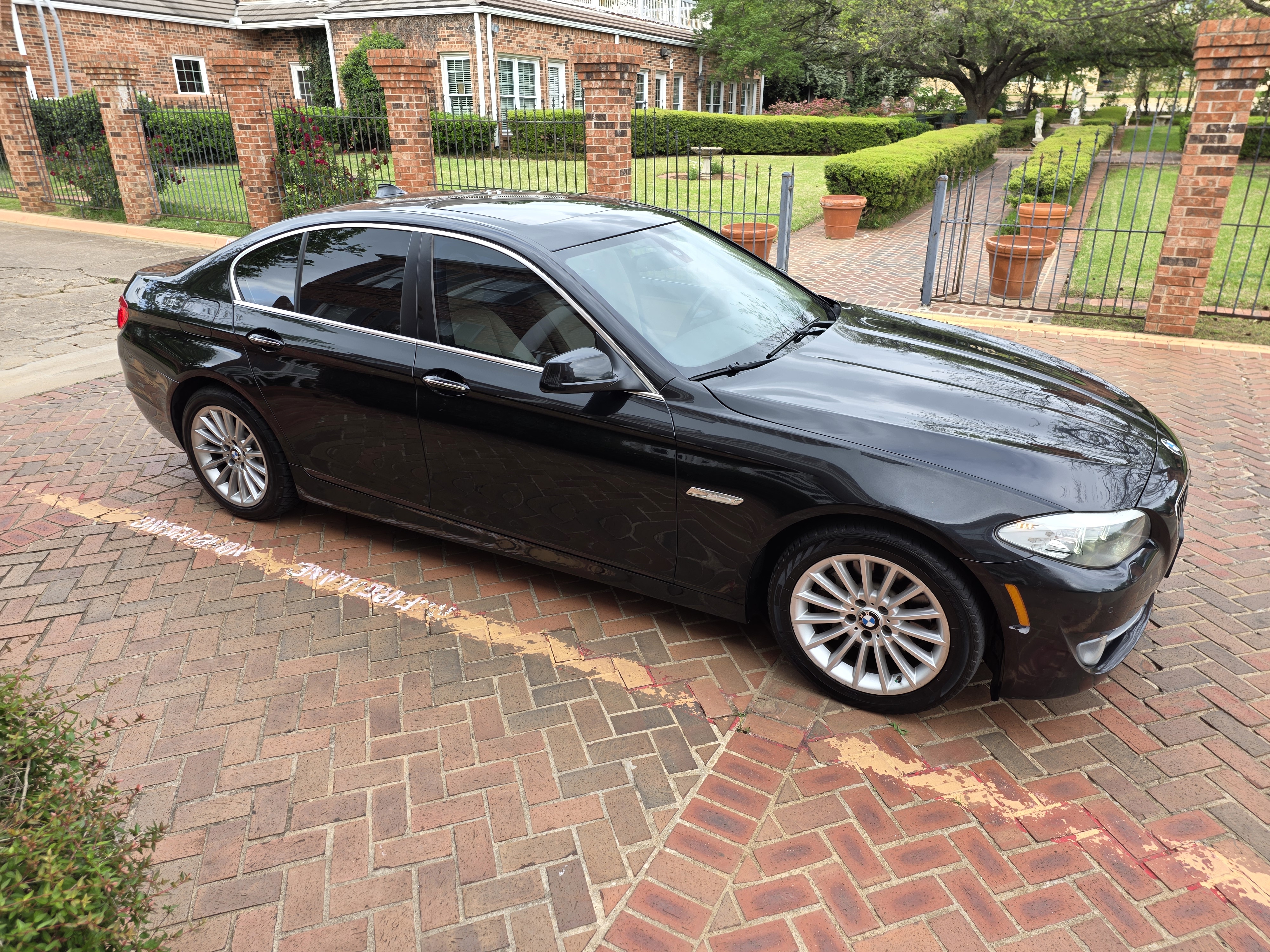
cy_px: 476
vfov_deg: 58.9
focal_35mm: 23
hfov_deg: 73.9
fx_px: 844
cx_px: 635
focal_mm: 6.25
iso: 12
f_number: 1.7
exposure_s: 1/120
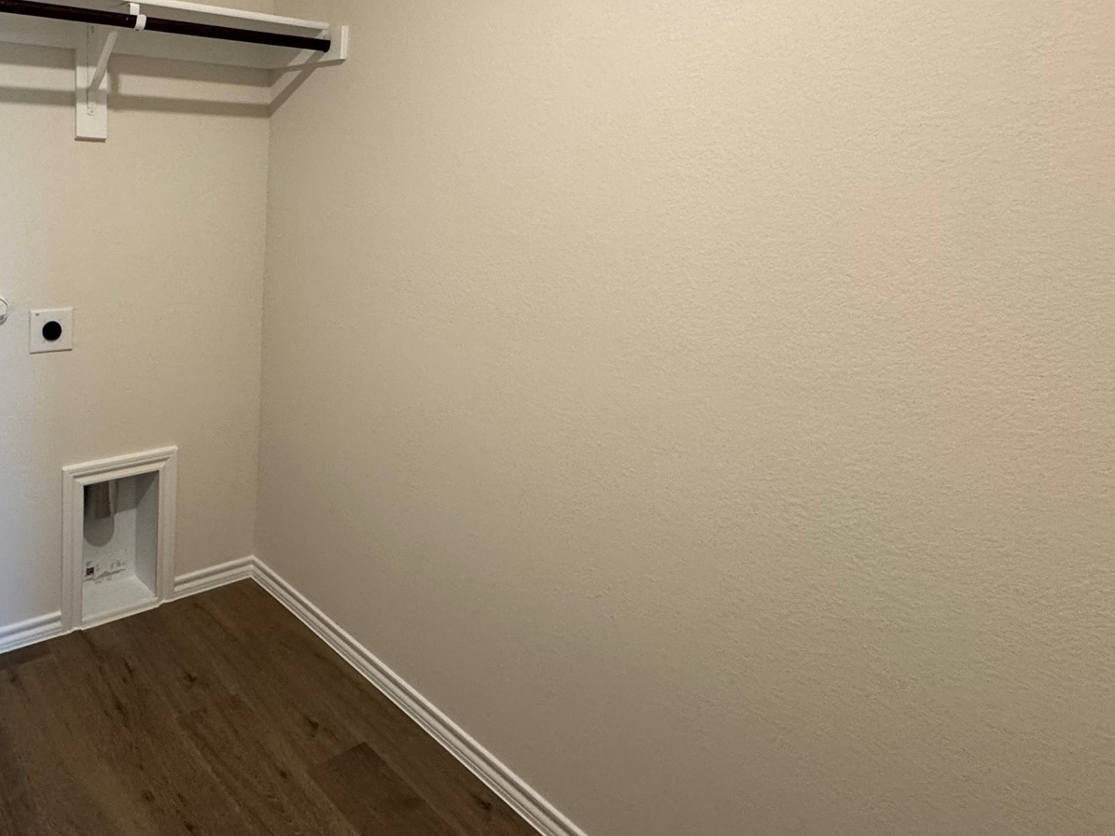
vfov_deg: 55.3
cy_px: 260
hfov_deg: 65.9
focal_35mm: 24
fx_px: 773
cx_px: 244
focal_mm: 2.22
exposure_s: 1/60
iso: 200
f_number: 2.2
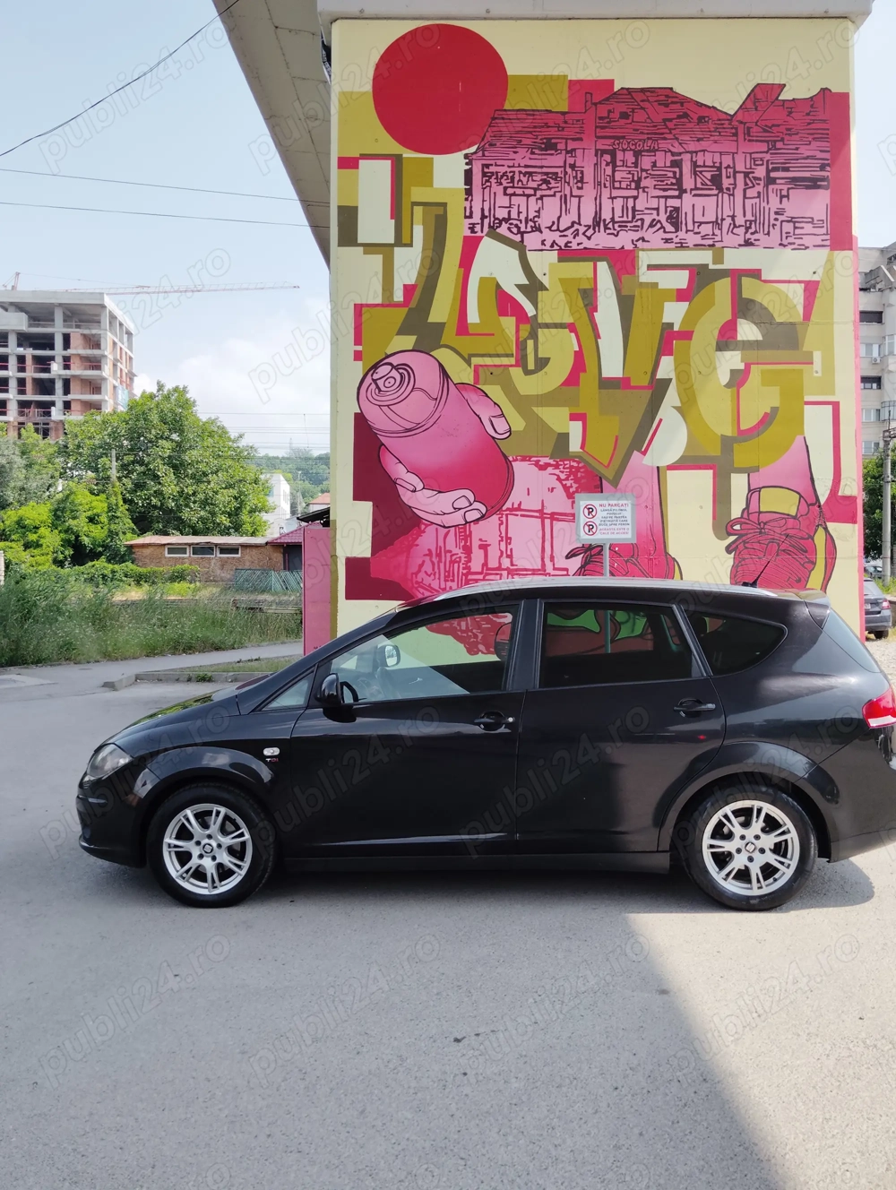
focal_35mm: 29
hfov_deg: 48.3
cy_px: 595
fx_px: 998
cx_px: 448
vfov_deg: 61.6
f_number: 1.8
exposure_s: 1/940
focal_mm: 4.25
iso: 50
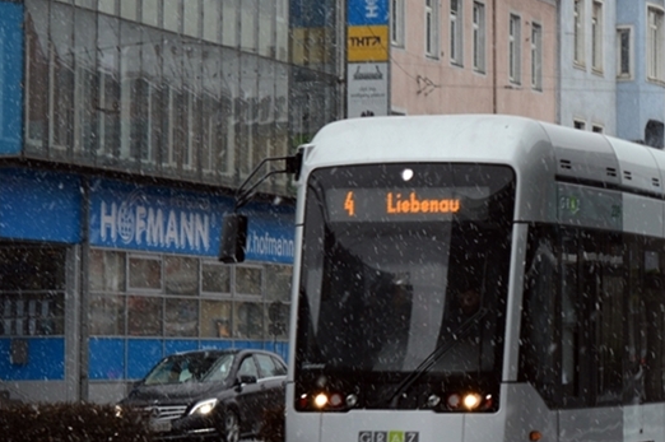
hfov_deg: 12.6
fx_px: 2989
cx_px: 589
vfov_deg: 8.5
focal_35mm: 162
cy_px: 169
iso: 200
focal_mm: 55
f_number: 5.6
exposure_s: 1/125
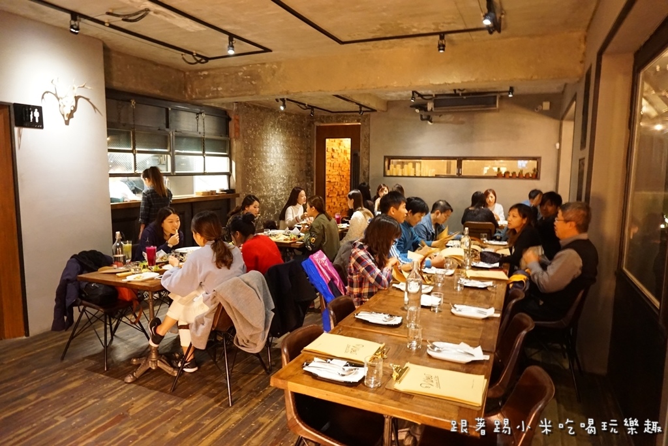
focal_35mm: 24
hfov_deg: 73.7
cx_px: 334
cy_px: 223
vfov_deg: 53.1
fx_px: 445
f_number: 4.5
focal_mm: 16
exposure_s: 1/8
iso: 3200
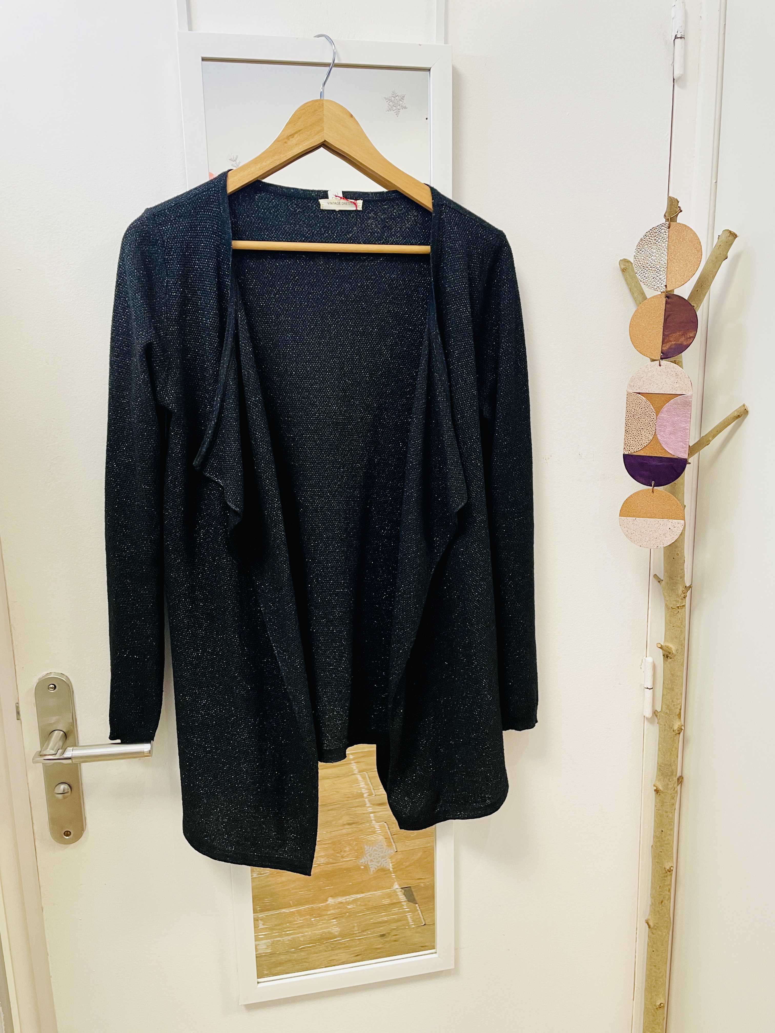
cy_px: 516
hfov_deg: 53.1
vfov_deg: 67.3
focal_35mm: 26
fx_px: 776
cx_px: 388
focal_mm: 4.2
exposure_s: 1/50
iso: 100
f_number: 1.6
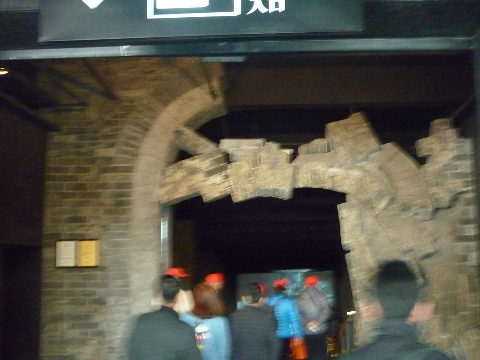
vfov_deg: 35.9
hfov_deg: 46.6
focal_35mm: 40
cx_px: 277
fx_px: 555
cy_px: 198
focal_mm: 5.5
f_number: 2.8
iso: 800
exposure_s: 1/10
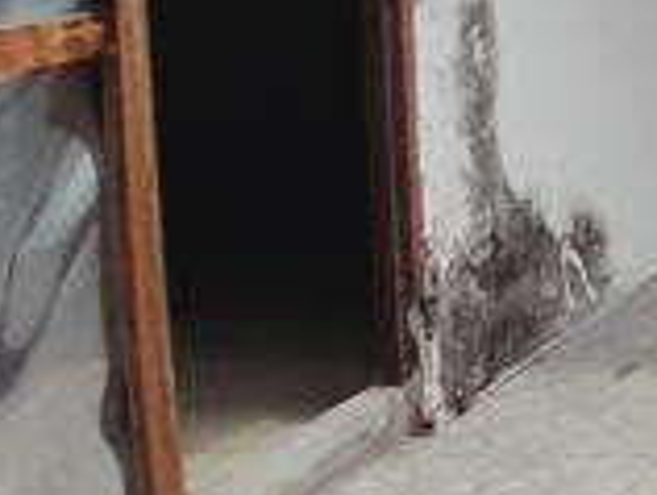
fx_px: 1350
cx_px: 1272
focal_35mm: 71
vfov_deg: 19.9
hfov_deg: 18.8
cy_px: -48
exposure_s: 1/2681
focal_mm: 1.46
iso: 40
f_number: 2.2
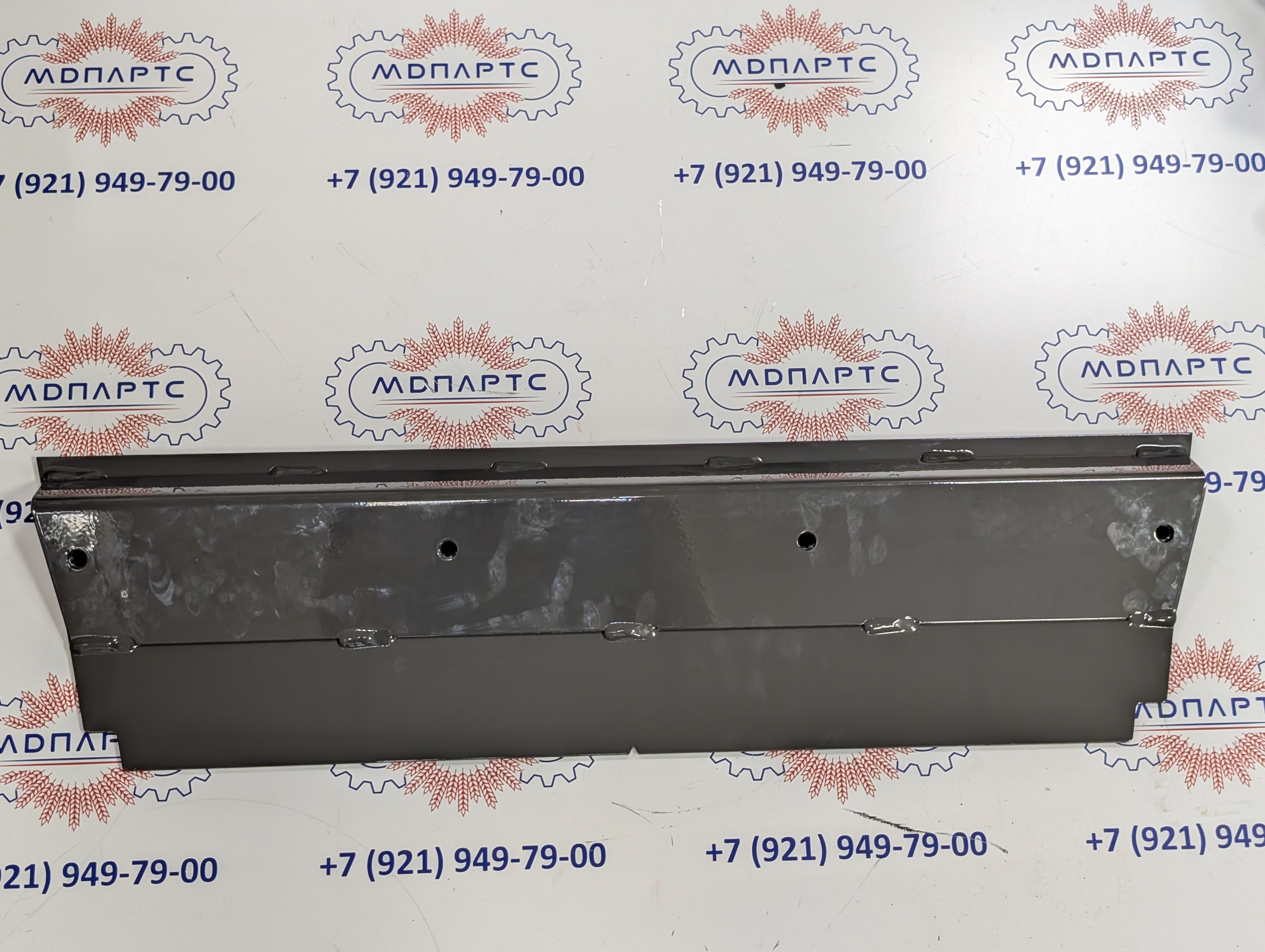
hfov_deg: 38.9
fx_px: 1793
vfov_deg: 29.7
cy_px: 476
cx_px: 632
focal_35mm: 49
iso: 150
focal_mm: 6.9
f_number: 1.68
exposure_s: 1/100
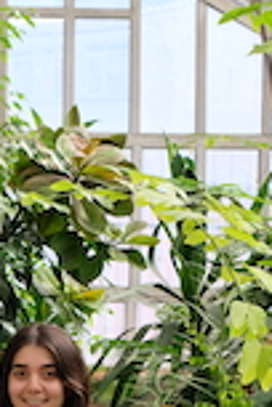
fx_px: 1485
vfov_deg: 15.4
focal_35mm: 131
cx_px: -65
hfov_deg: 10.3
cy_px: 402
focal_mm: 26.5
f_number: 6.4
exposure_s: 1/140
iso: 400
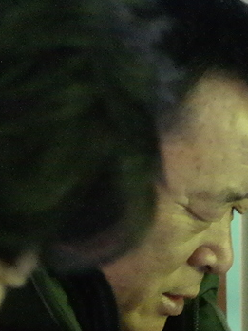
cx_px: 488
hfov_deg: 9.7
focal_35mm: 143
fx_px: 1369
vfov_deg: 13.1
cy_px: 493
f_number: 3.5
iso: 3200
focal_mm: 20
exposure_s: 1/25
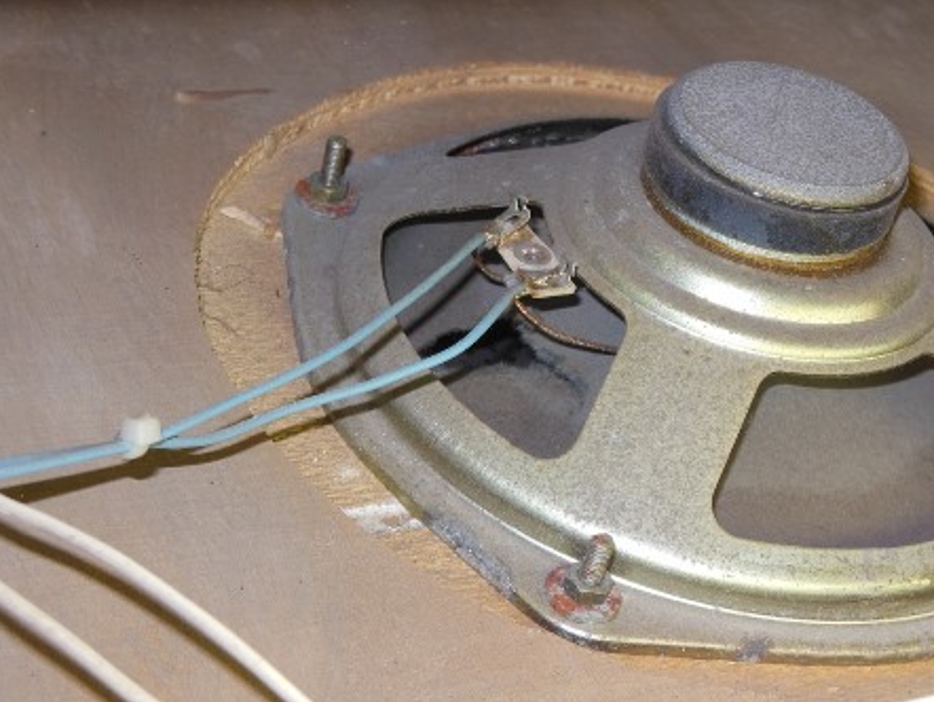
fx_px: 2079
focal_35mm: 77
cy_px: 349
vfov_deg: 19.2
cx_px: 465
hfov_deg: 25.3
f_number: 4.4
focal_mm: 13.6
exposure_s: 1/60
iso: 125
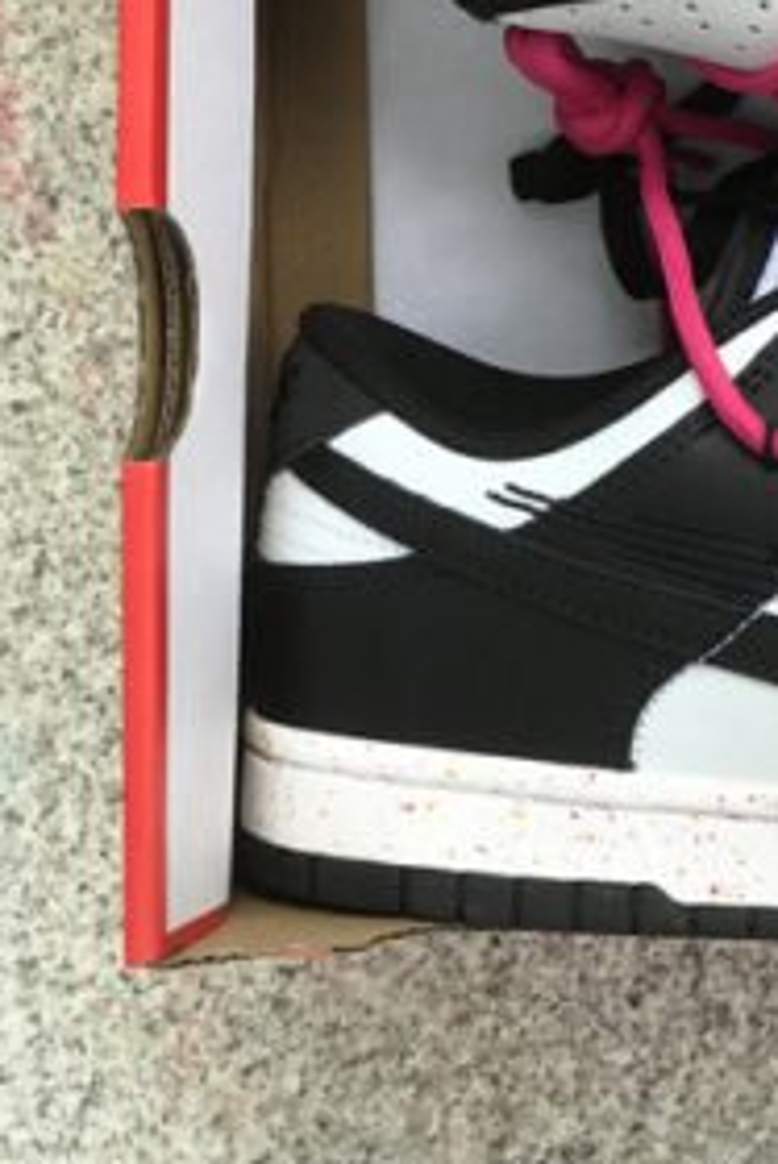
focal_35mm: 127
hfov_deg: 10.4
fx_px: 4112
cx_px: 1182
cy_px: 233
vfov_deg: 16.0
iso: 20
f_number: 2.8
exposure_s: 1/100
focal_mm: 6.6
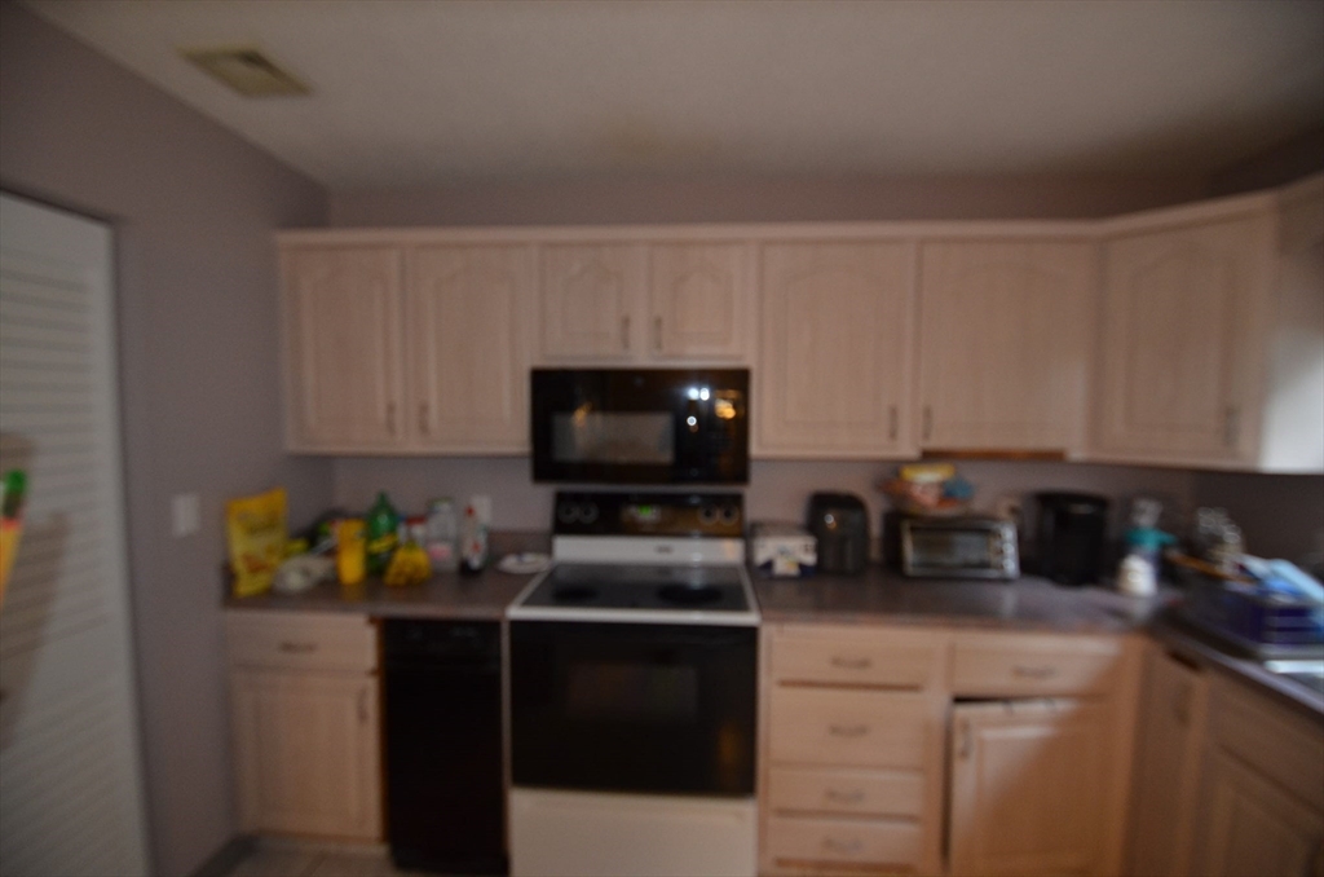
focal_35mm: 15
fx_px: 550
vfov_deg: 77.1
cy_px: 438
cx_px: 662
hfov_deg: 100.5
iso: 800
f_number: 3.5
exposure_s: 1/60
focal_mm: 10
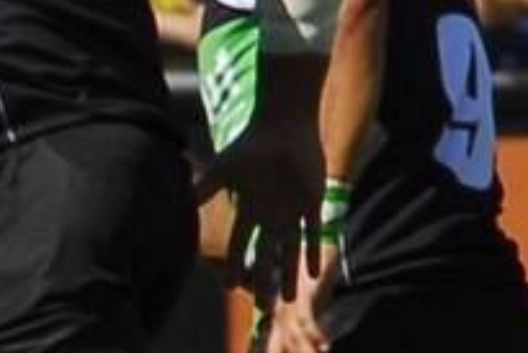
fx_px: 22044
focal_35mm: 1502
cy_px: 262
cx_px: -404
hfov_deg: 1.4
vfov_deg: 0.9
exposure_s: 1/800
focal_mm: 200
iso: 200
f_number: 5
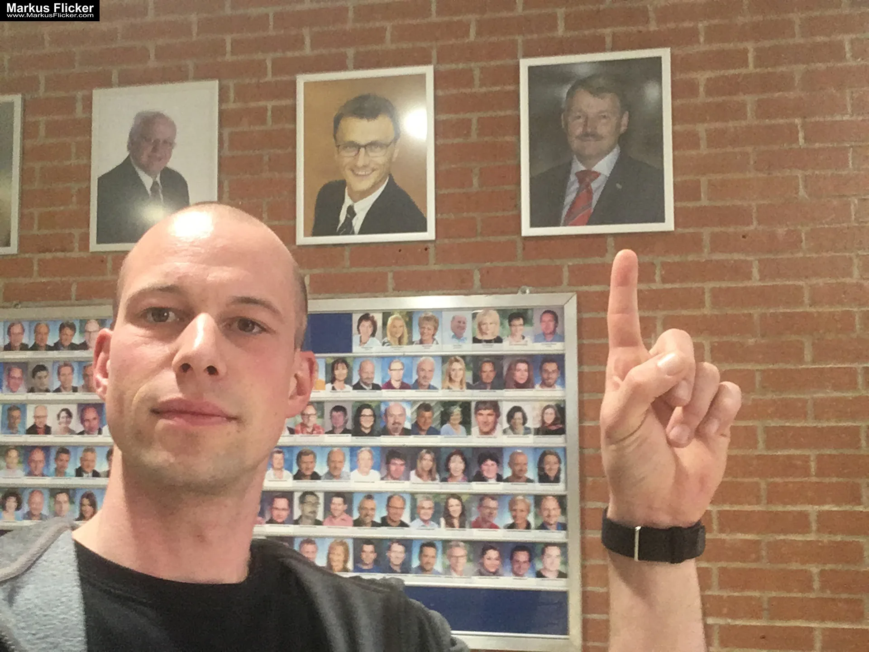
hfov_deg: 58.4
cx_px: 434
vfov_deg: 45.4
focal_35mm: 31
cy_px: 326
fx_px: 778
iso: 200
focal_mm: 2.15
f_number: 2.4
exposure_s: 1/33
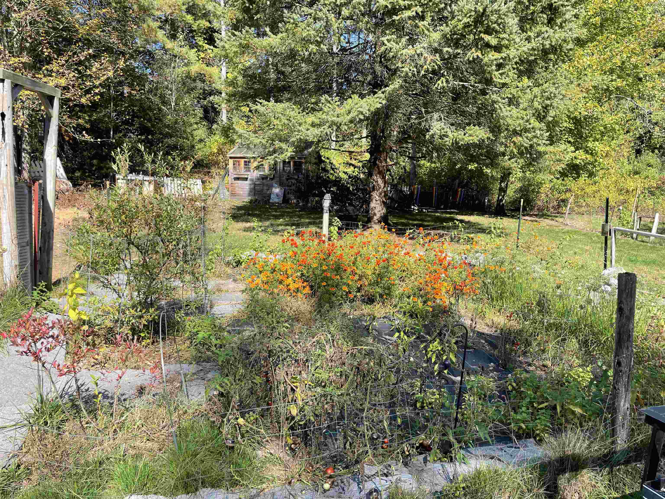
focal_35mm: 26
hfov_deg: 67.3
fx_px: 499
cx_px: 332
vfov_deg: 53.1
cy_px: 250
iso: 32
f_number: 1.6
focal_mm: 4.2
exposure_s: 1/1024
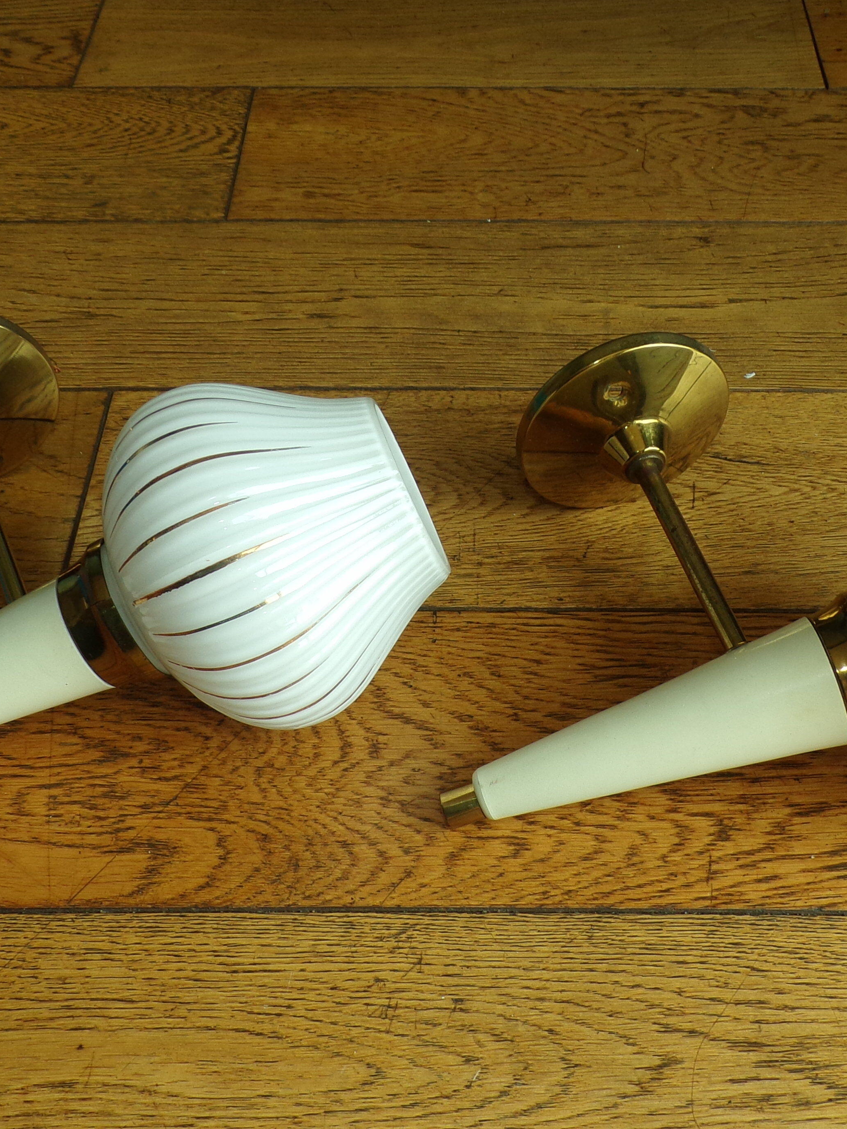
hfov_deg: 35.9
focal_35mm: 40
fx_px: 1305
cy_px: 655
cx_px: 491
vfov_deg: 46.6
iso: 80
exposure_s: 1/34
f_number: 4.3
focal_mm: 4.3
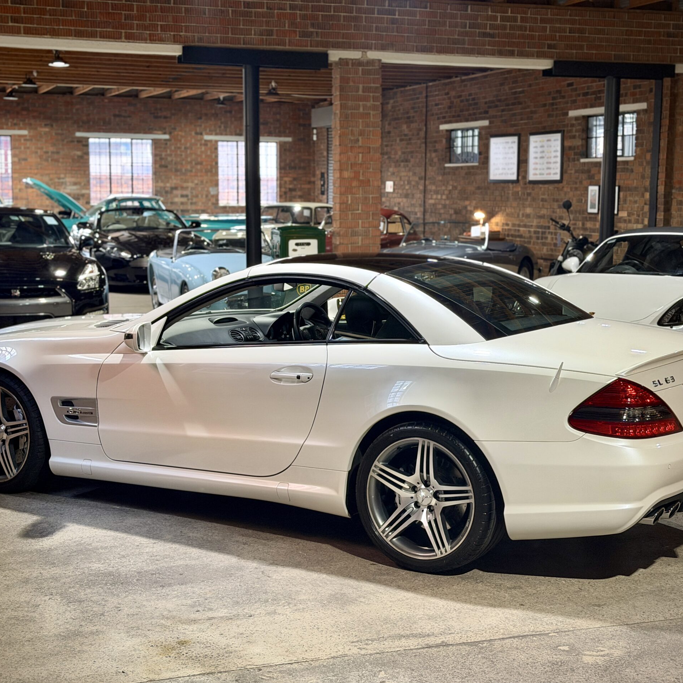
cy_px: 343
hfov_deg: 30.0
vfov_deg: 30.0
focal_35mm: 57
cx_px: 329
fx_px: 1272
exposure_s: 1/50
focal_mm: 6.76
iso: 160
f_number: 1.78
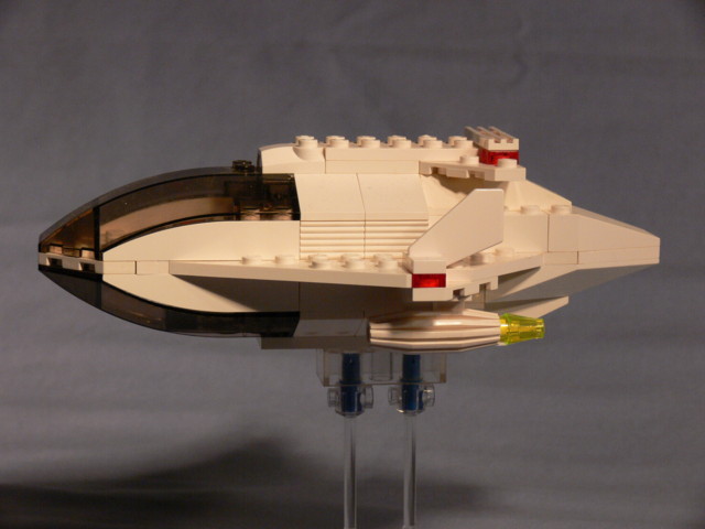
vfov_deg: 15.4
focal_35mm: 96
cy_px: 264
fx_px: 1955
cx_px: 352
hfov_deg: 20.4
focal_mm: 20.3
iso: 200
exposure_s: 1/100
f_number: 5
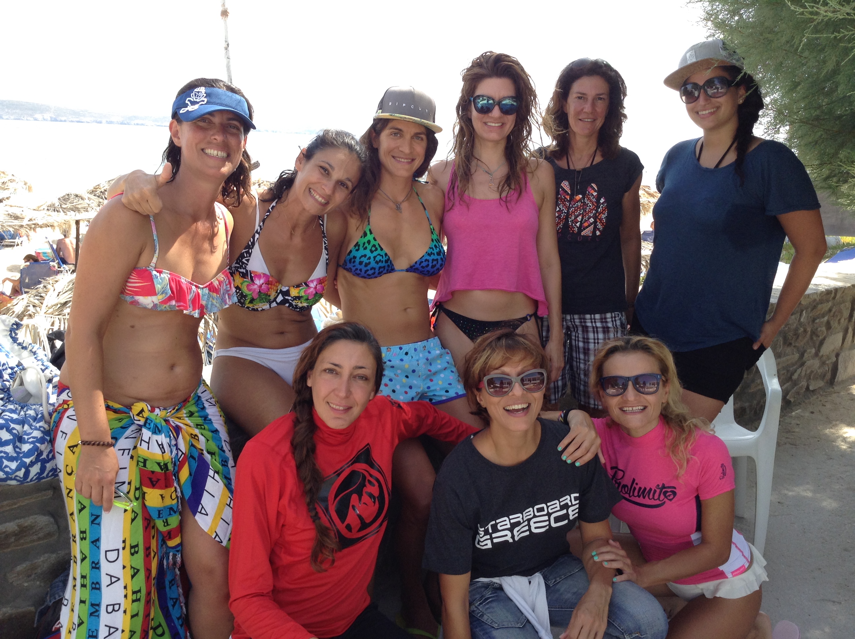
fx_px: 814
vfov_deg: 42.8
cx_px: 428
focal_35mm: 33
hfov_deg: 55.4
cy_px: 320
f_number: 2.4
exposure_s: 1/252
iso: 25
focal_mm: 3.3
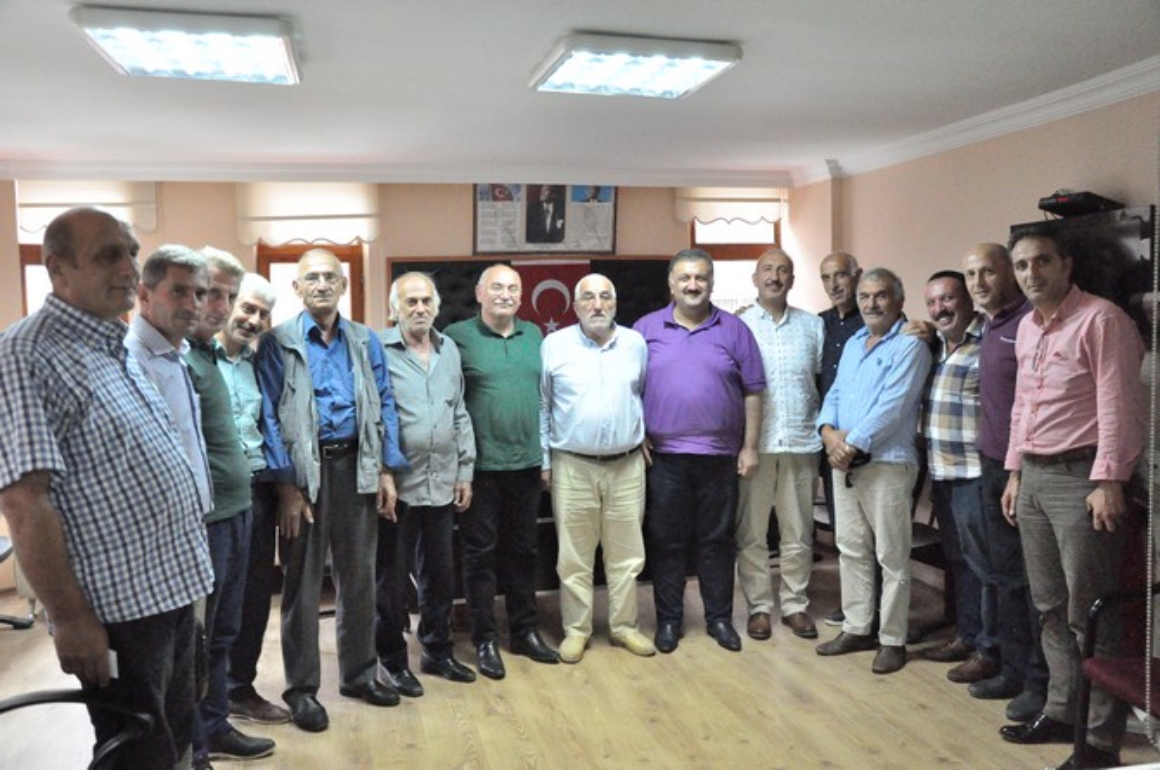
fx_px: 1014
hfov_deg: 59.6
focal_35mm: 32
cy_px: 385
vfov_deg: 41.6
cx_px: 580
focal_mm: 21
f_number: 5.6
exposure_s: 1/125
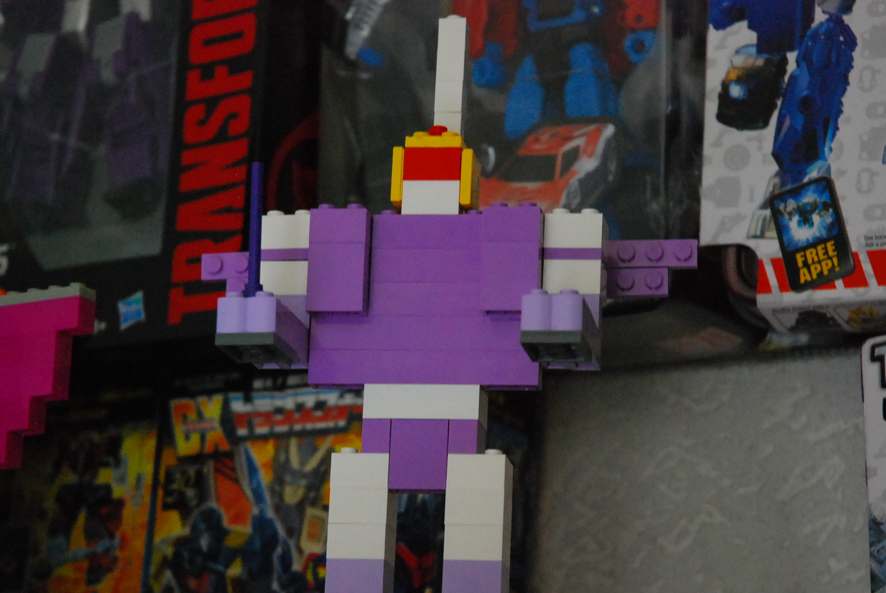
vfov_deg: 10.7
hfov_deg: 16.0
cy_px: 351
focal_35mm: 128
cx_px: 430
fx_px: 3154
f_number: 6.3
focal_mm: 70
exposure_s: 1/50
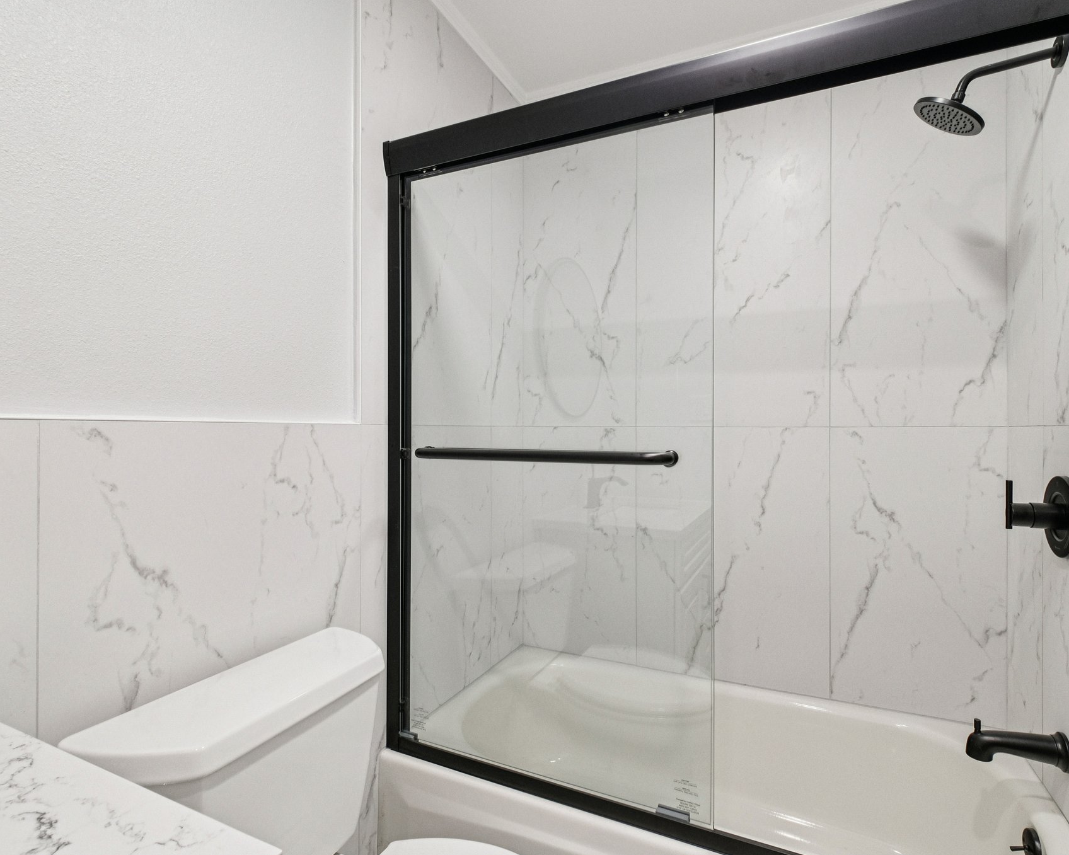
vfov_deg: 77.0
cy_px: 427
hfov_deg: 89.6
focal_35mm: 17
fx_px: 538
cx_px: 564
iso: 200
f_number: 8
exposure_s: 1/5
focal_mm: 10
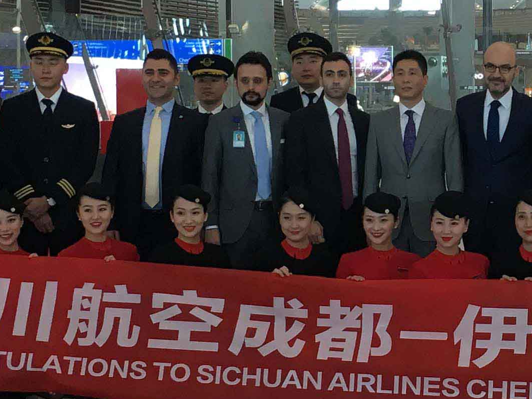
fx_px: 1690
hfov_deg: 17.5
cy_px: 184
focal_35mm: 110
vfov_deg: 13.5
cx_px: 533
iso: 40
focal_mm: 4.15
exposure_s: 1/33
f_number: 2.2
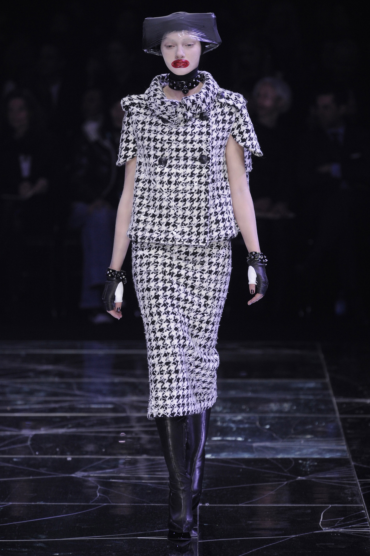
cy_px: 278
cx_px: 185
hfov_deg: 6.5
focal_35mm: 210
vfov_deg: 9.8
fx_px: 3242
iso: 1600
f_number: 4
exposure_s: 1/400
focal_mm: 210
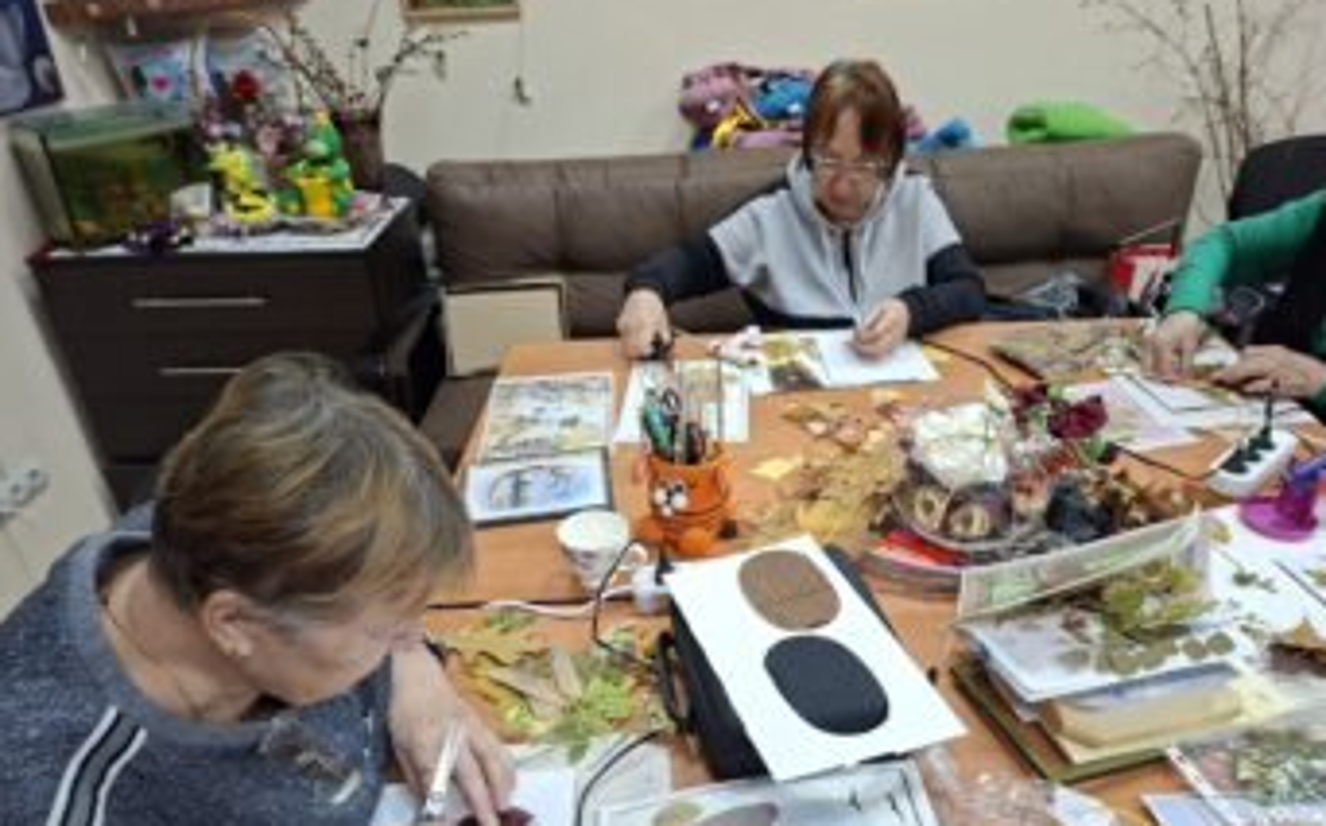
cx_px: 671
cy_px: 483
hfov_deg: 72.6
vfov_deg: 49.0
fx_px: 903
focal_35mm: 25
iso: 320
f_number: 1.8
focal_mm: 5.54
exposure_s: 1/50
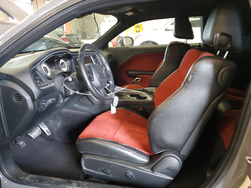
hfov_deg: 67.3
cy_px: 94
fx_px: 189
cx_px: 126
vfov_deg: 53.1
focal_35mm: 26
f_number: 1.5
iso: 338
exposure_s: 1/60.2
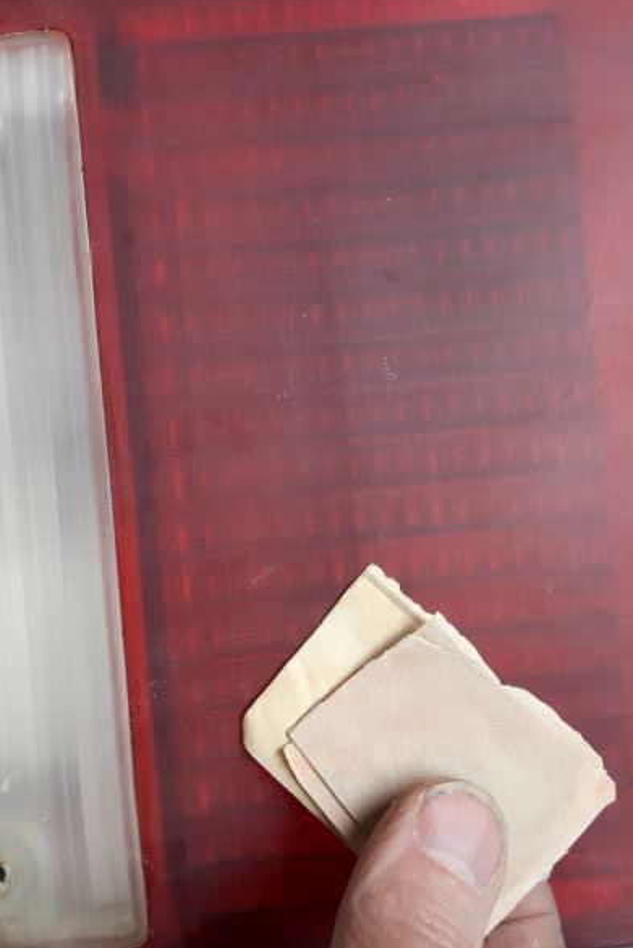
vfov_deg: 44.5
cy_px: 479
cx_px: 361
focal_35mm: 44
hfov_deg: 30.5
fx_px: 1160
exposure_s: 1/33
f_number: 1.9
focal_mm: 3.7
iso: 100
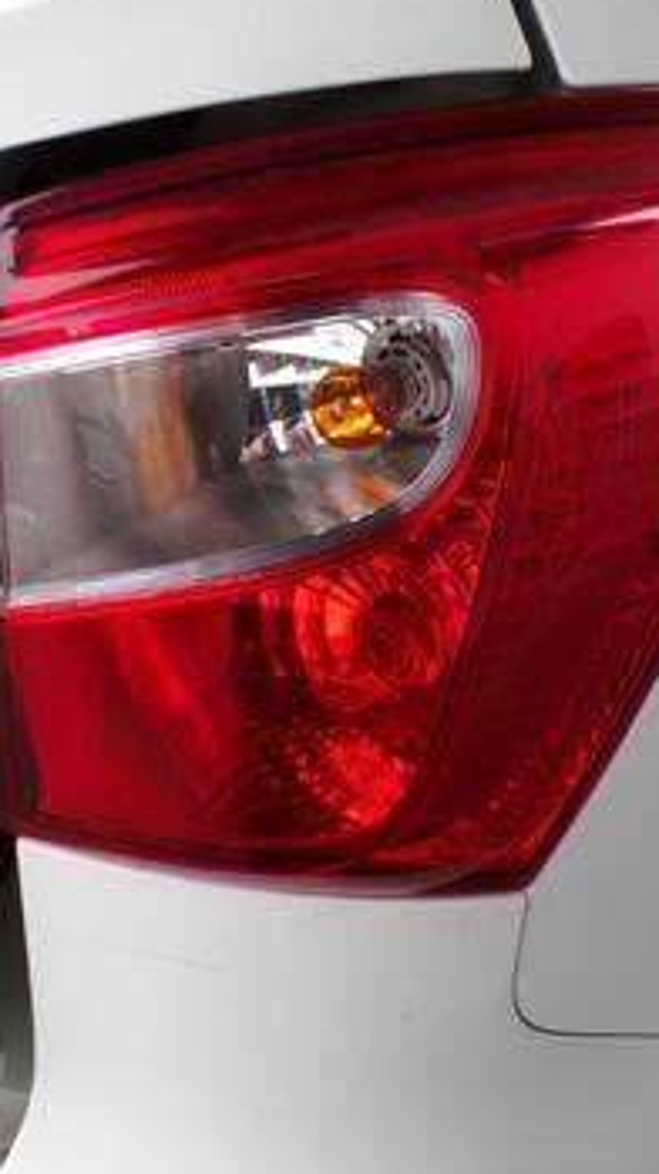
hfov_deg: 32.6
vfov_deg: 55.3
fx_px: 1120
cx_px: 427
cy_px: 582
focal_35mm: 36
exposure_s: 1/50
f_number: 4.4
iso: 100
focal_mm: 4.3
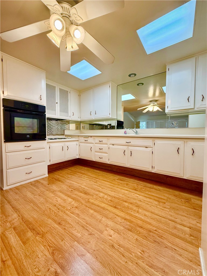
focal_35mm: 14
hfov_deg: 85.7
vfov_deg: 102.1
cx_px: 104
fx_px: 112
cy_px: 138
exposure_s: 1/120
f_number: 2.2
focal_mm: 2.22
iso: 160
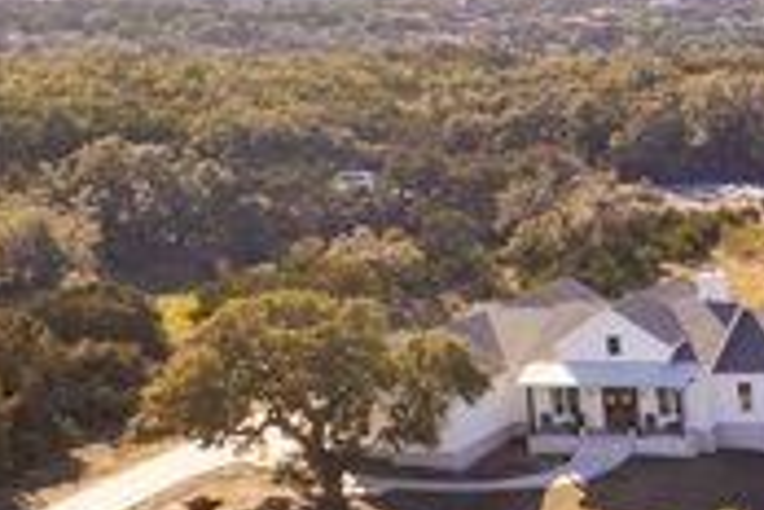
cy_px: 303
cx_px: 1383
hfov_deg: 19.0
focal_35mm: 81
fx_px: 1719
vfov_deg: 16.8
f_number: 2.8
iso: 100
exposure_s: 1/90
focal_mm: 8.38
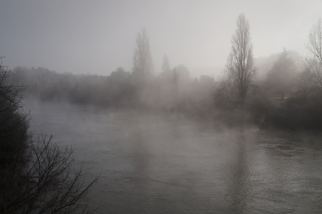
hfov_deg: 46.4
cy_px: 107
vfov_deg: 31.9
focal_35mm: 42
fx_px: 375
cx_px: 161
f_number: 9
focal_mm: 28
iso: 100
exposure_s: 1/500
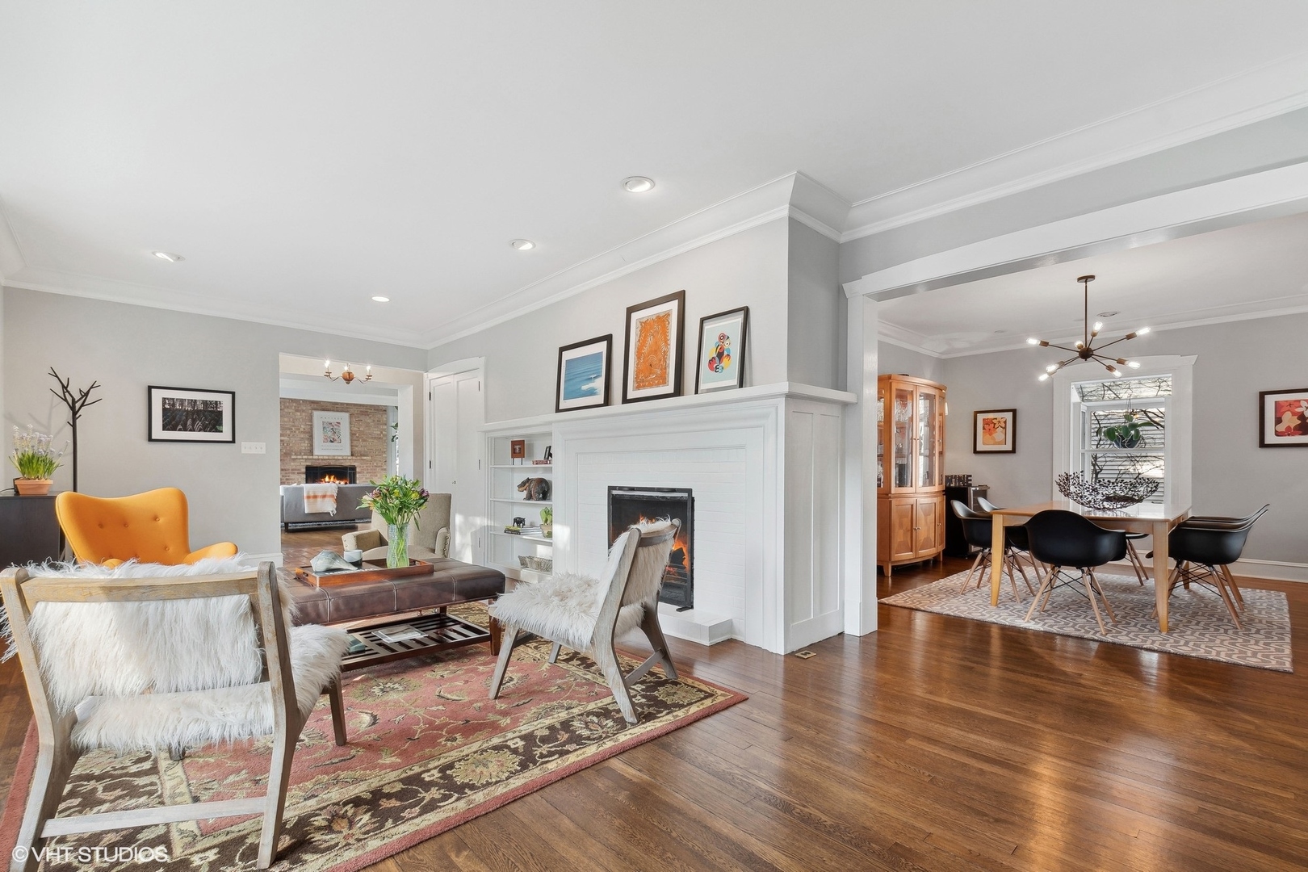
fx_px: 545
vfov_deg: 77.3
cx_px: 654
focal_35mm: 15
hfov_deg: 100.4
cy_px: 436
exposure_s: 1/10
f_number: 8
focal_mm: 10
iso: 200
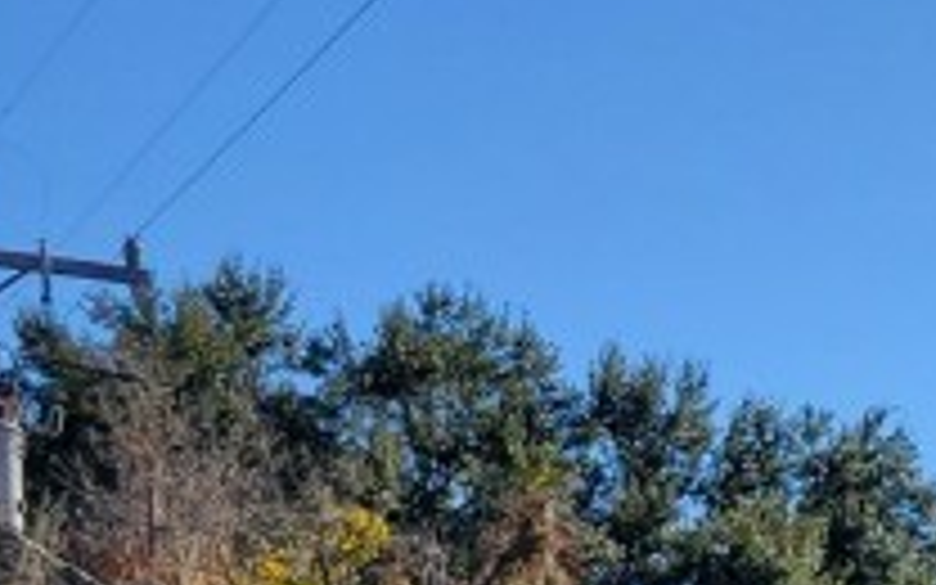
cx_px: 2264
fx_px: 3469
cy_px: 1224
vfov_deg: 9.0
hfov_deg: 12.2
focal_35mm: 136
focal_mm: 5.4
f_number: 1.8
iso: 40
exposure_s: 1/1529
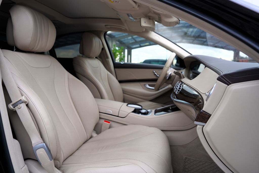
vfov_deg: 53.1
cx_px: 130
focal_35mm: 24
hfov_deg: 73.7
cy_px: 86
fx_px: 173
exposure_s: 1/200
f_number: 4
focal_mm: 24
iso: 100
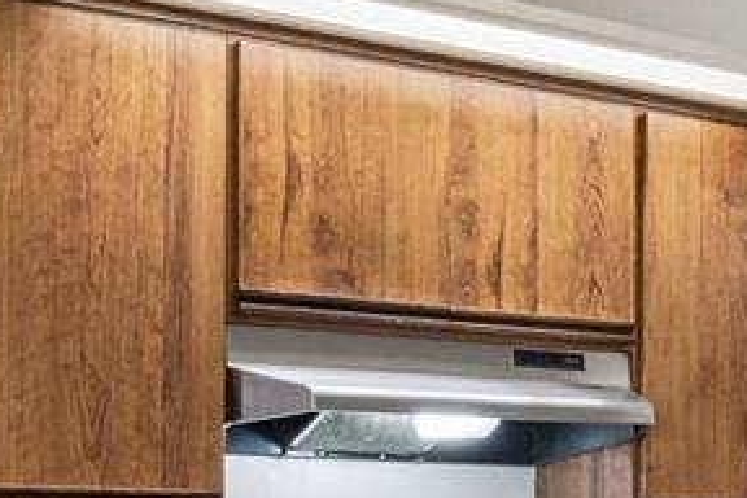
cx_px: 669
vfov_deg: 14.9
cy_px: 560
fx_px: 1847
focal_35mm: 89
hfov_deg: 22.3
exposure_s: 1/5
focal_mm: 16
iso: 800
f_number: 20
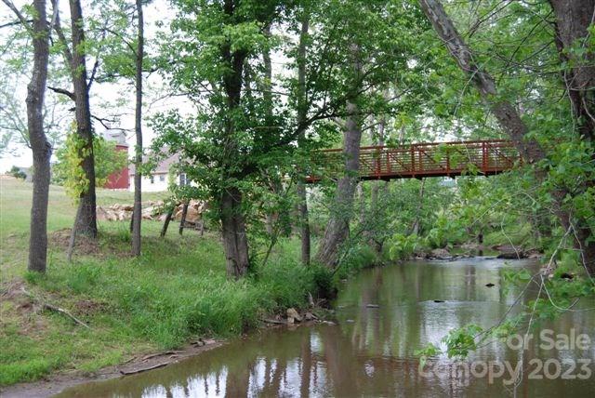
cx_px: 298
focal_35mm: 46
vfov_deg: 29.0
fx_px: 769
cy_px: 199
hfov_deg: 42.3
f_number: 5.6
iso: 140
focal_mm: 31
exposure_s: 1/125
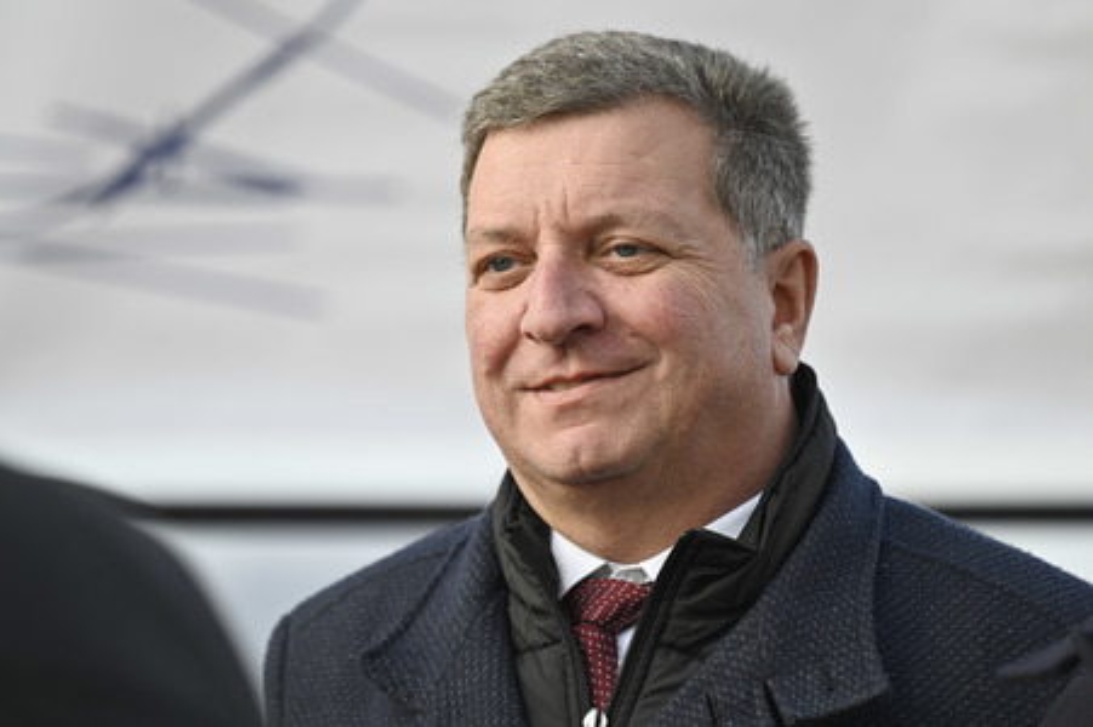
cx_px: 546
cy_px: 364
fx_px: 6068
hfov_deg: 10.3
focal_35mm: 200
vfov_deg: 6.9
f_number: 2.8
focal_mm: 200
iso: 80
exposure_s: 1/500
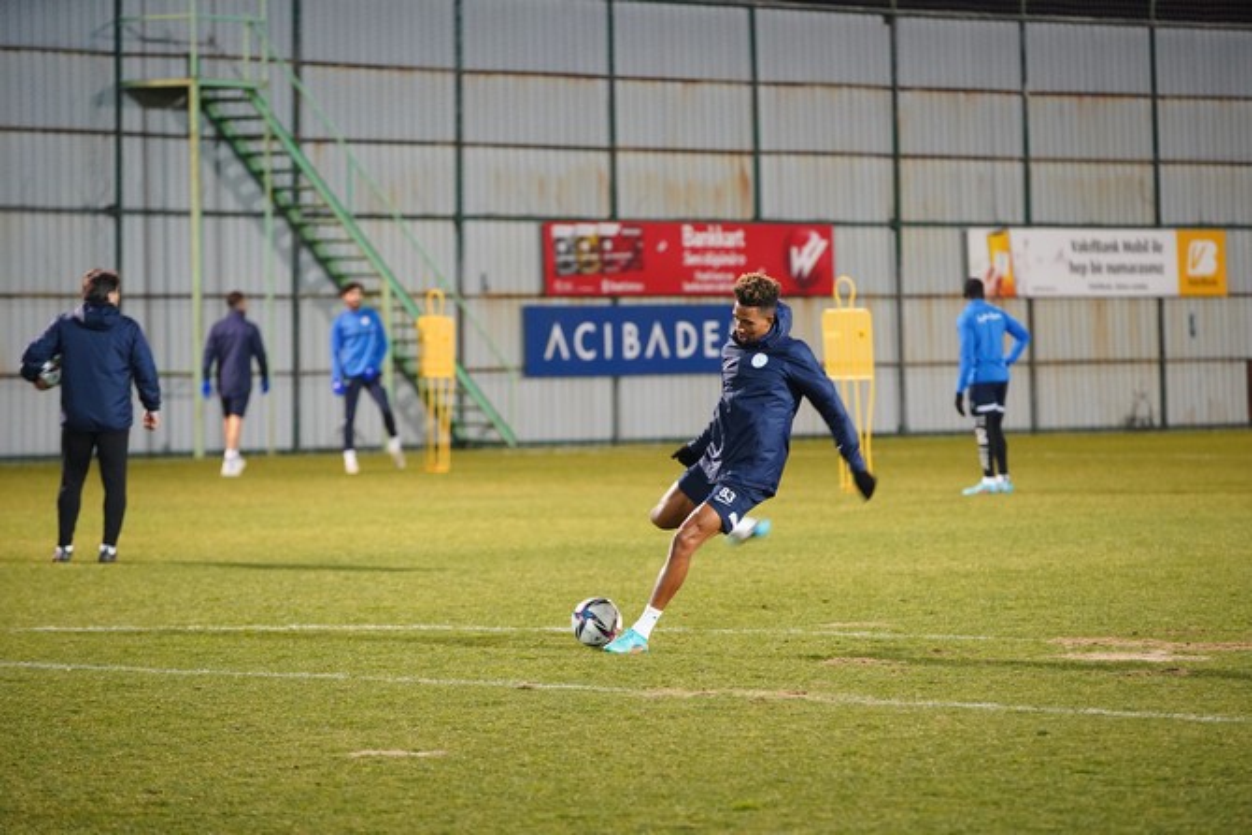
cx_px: 626
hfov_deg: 11.3
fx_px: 6331
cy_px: 418
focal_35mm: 182
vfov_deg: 7.5
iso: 5000
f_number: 3.5
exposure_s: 1/200
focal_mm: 182
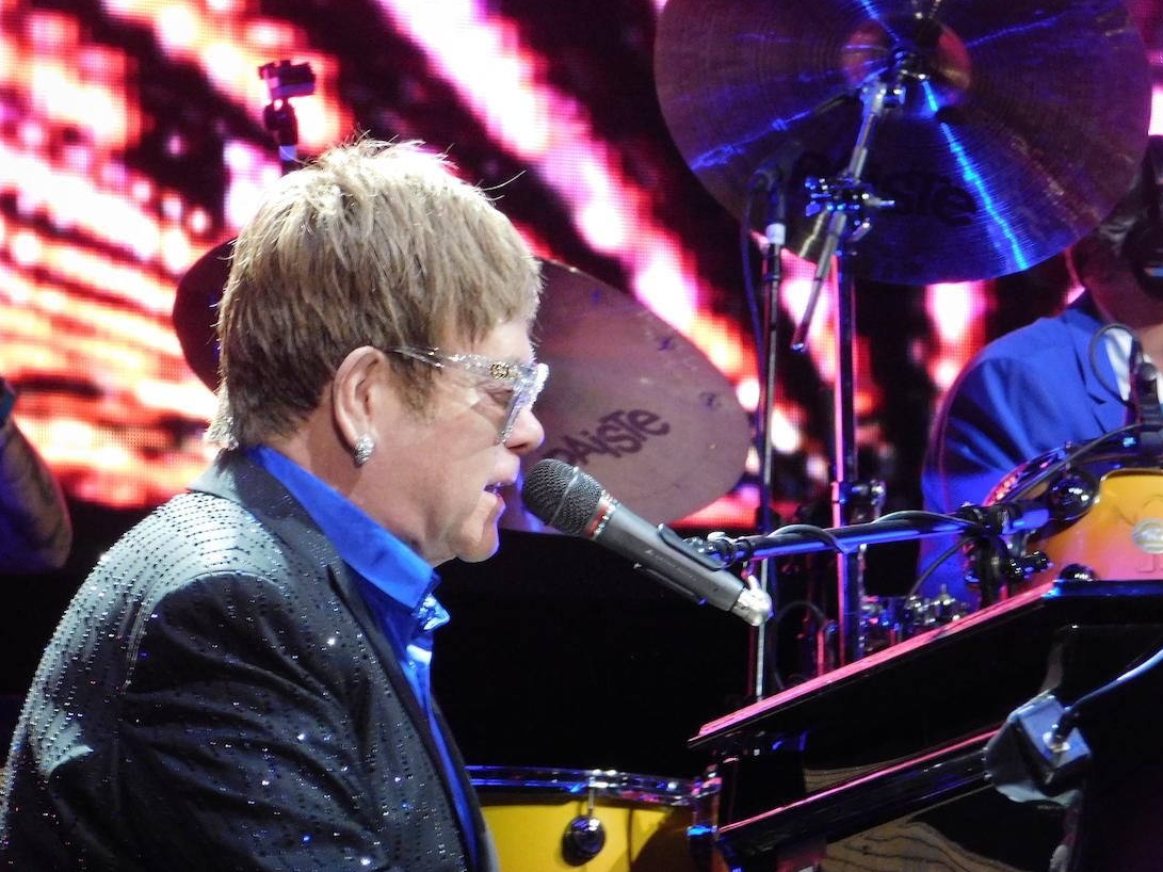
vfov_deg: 3.1
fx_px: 16259
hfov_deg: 4.1
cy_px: 399
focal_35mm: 484
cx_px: 546
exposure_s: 1/50
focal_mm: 78.1
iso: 800
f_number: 5.9
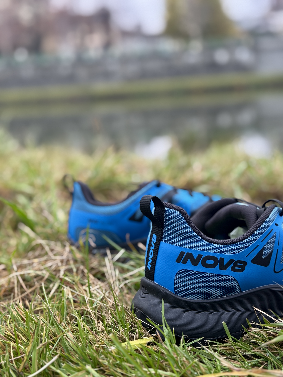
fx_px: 523
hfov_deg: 30.3
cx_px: 142
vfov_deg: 39.7
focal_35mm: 48
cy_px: 188
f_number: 1.78
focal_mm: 6.76
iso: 100
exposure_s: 1/73
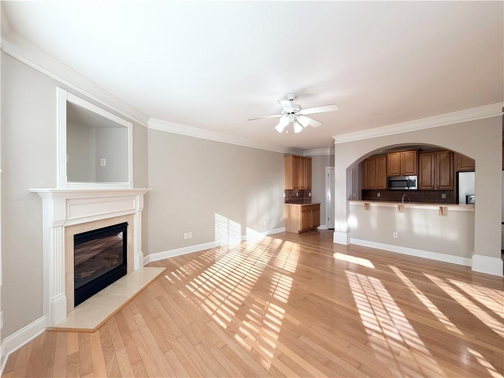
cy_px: 189
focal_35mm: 14
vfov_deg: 85.7
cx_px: 252
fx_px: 204
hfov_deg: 102.1
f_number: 2.2
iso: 80
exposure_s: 1/120
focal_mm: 2.22
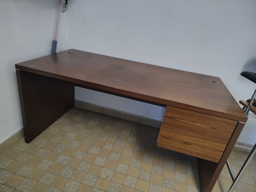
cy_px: 96
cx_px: 128
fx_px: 177
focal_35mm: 24
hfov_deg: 71.6
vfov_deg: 56.8
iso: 2190
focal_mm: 5.56
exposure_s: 1/33.3
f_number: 1.8
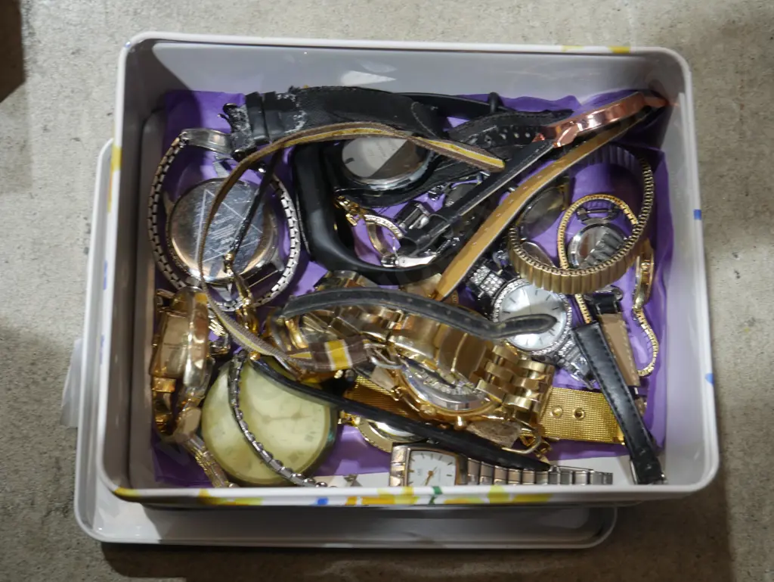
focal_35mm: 50
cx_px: 387
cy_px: 291
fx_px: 1119
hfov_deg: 38.2
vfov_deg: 29.1
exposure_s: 1/60
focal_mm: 25
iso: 640
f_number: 5.3
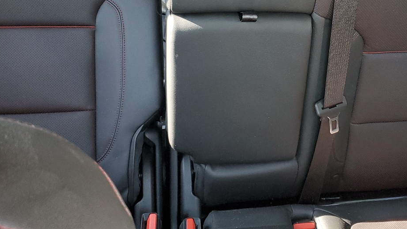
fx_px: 529
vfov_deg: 24.2
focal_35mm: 49
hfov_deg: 41.7
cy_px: 59
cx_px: 261
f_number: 1.5
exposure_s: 1/60.2
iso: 102
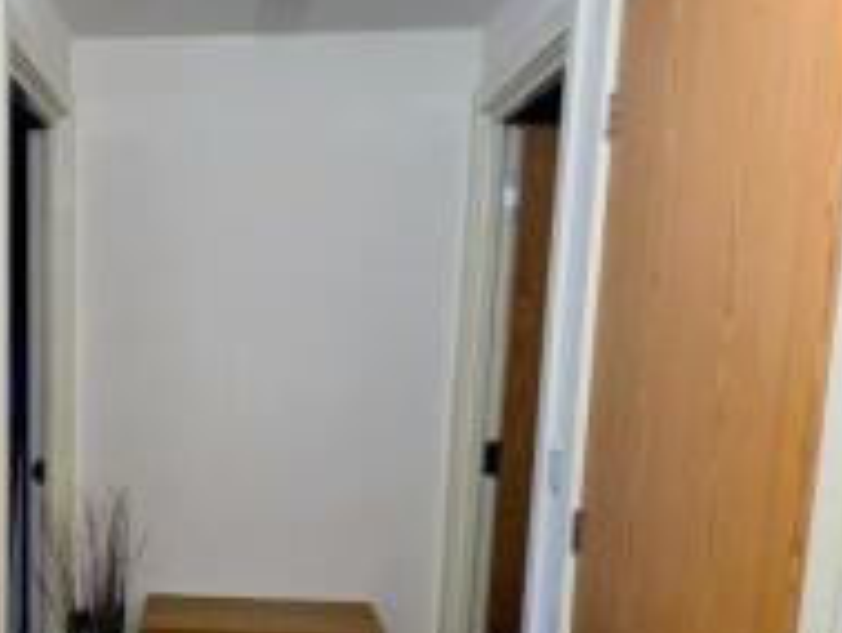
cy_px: 497
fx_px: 1047
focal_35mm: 43
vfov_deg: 32.8
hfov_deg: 41.2
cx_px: 125
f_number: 2.2
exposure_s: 1/25
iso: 80
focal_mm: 1.83
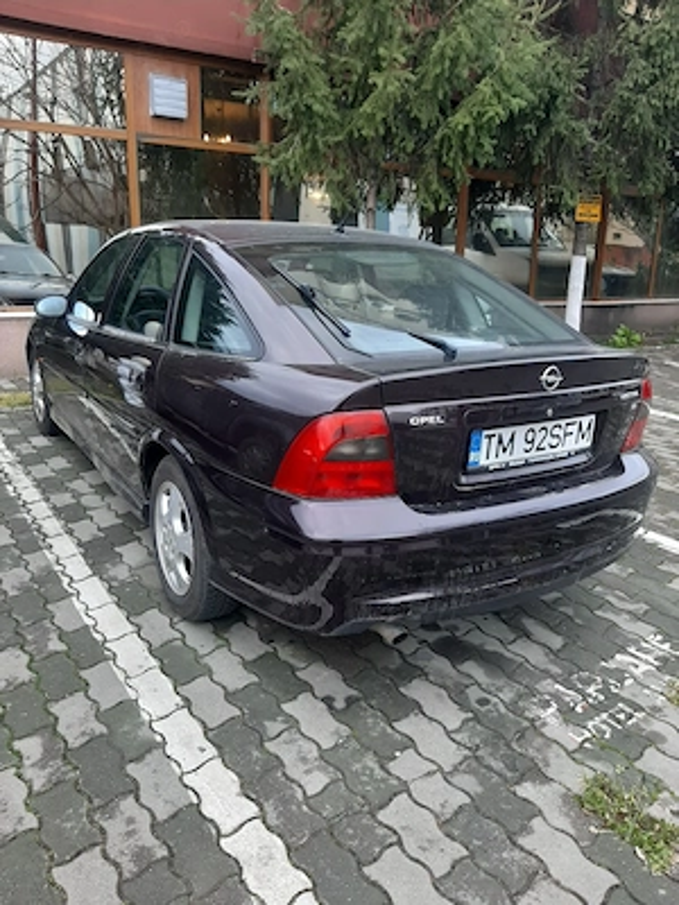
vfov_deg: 65.3
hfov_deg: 51.4
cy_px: 452
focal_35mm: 27
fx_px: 706
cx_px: 340
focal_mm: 3.93
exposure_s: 1/50
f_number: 1.7
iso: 80
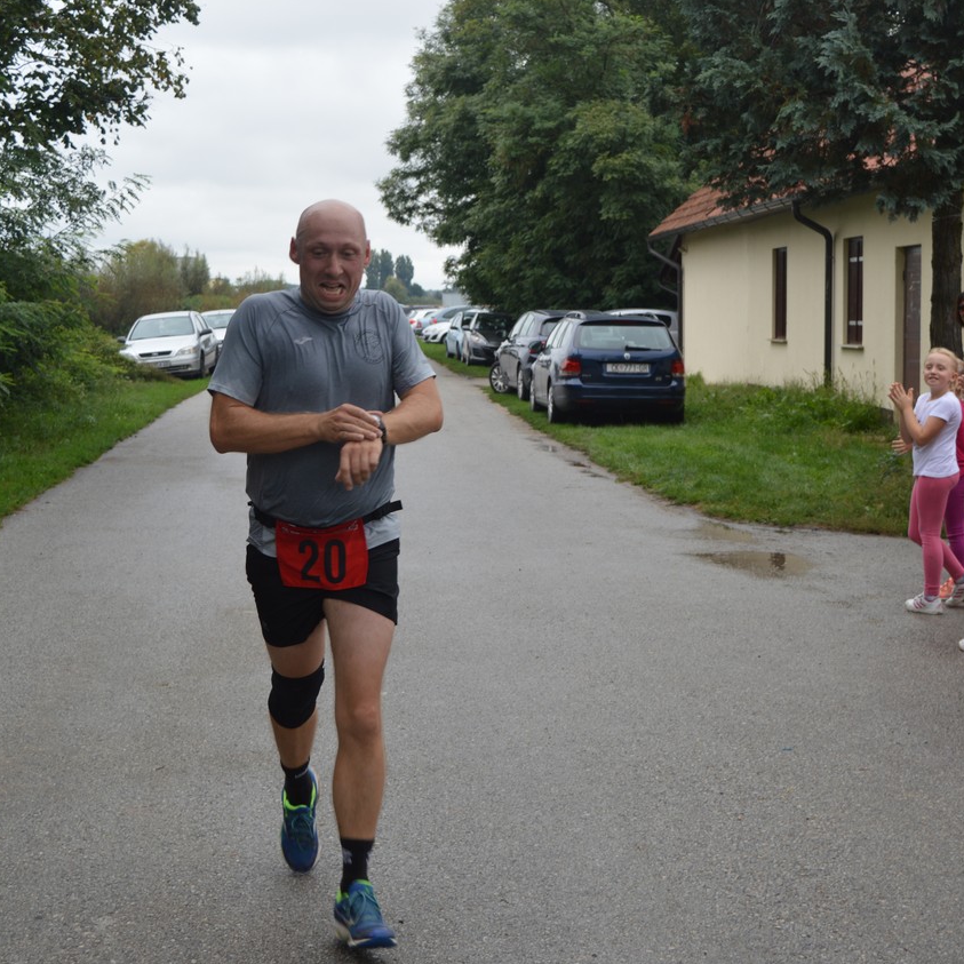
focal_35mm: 58
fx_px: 1827
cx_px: 556
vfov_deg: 29.6
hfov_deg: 29.5
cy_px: 483
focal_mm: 30
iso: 100
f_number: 6.3
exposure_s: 1/160
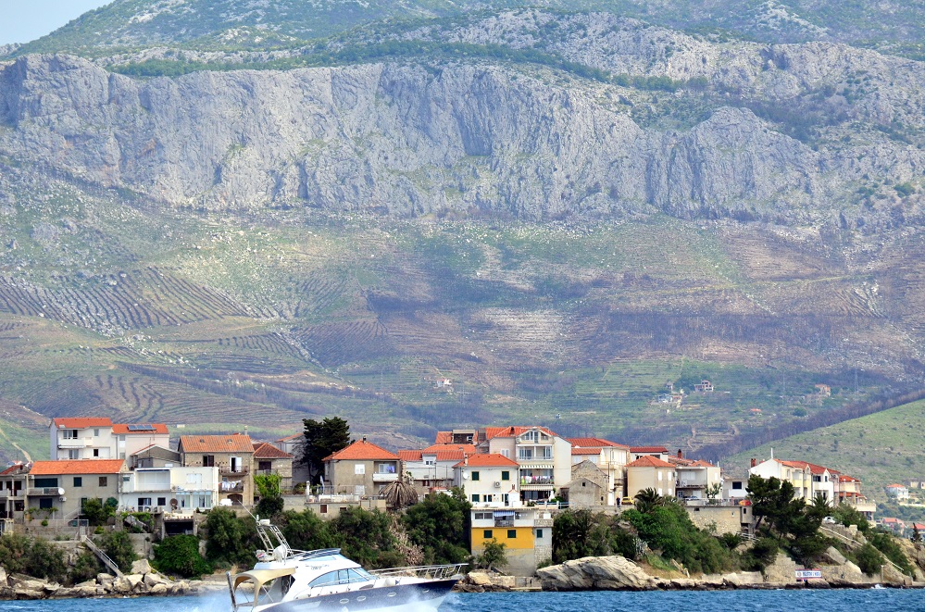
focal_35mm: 210
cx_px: 462
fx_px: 5383
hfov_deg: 9.8
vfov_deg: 6.5
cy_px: 306
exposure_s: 1/5000
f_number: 4.8
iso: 800
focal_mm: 140
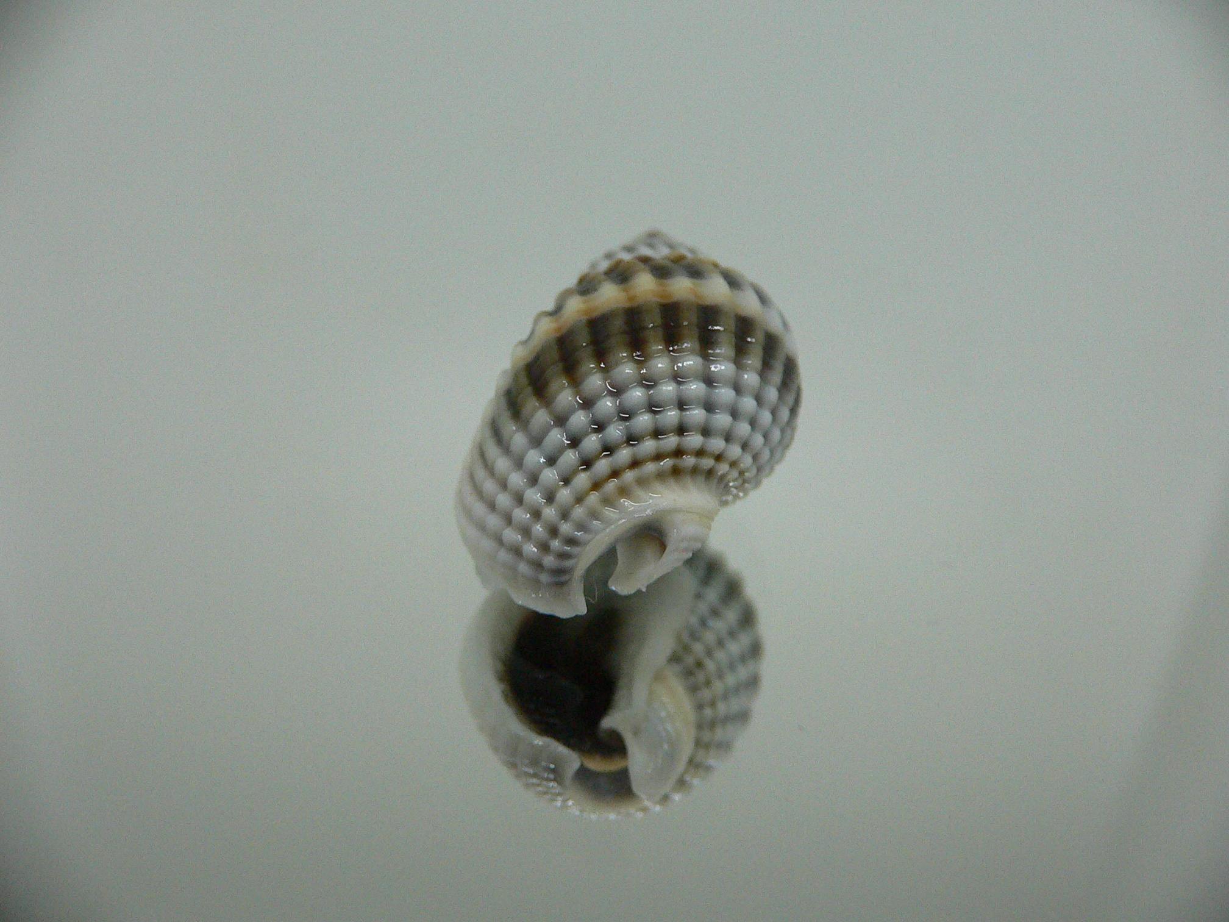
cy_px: 461
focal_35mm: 35
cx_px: 614
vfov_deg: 40.7
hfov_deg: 52.6
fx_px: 1243
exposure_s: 1/60
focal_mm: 4.6
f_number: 2.8
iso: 200
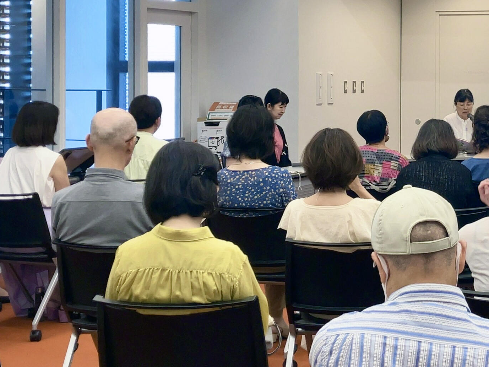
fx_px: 1158
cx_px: 481
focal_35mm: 82
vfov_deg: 17.9
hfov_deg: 22.9
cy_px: 99
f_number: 1.8
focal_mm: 4
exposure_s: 1/50
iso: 50
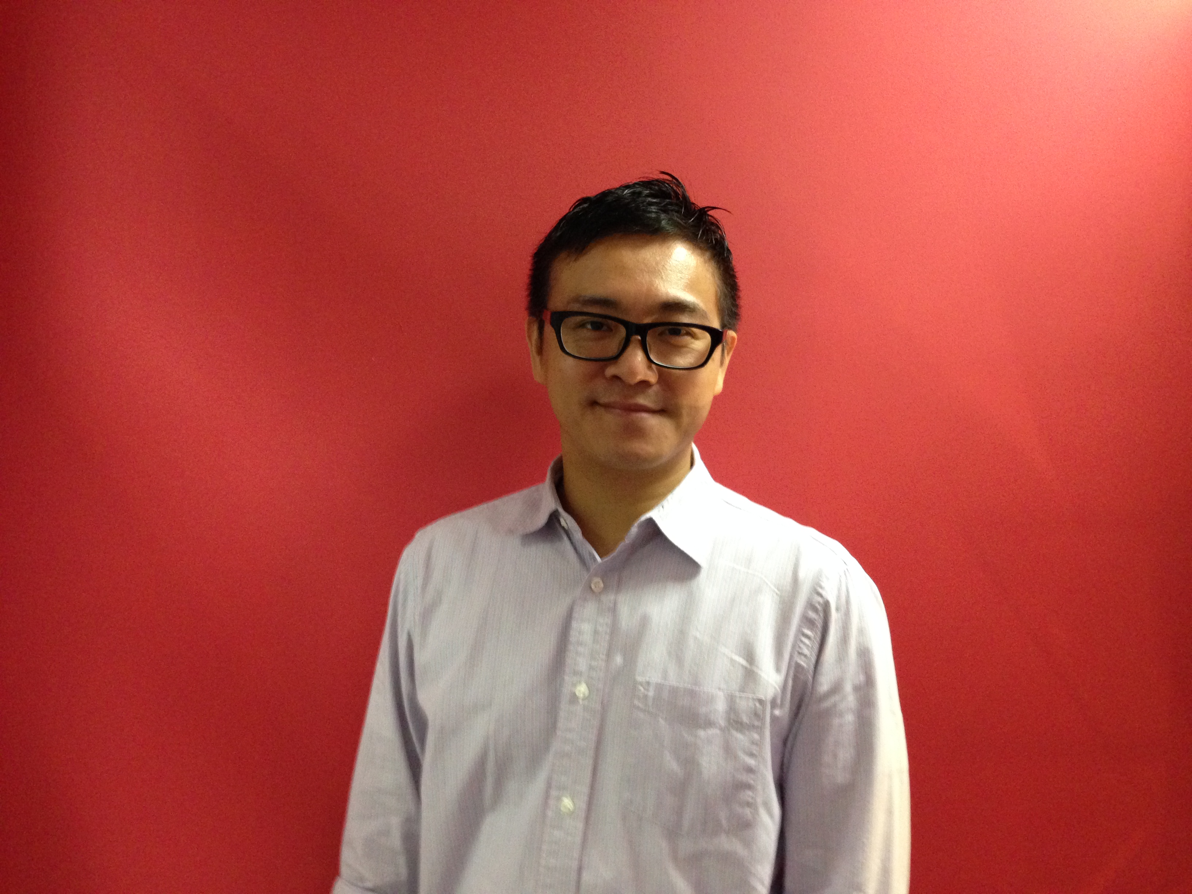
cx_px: 596
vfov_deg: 42.9
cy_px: 447
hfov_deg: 55.4
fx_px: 1136
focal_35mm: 33
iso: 320
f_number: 2.4
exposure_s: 1/20
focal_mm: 4.12
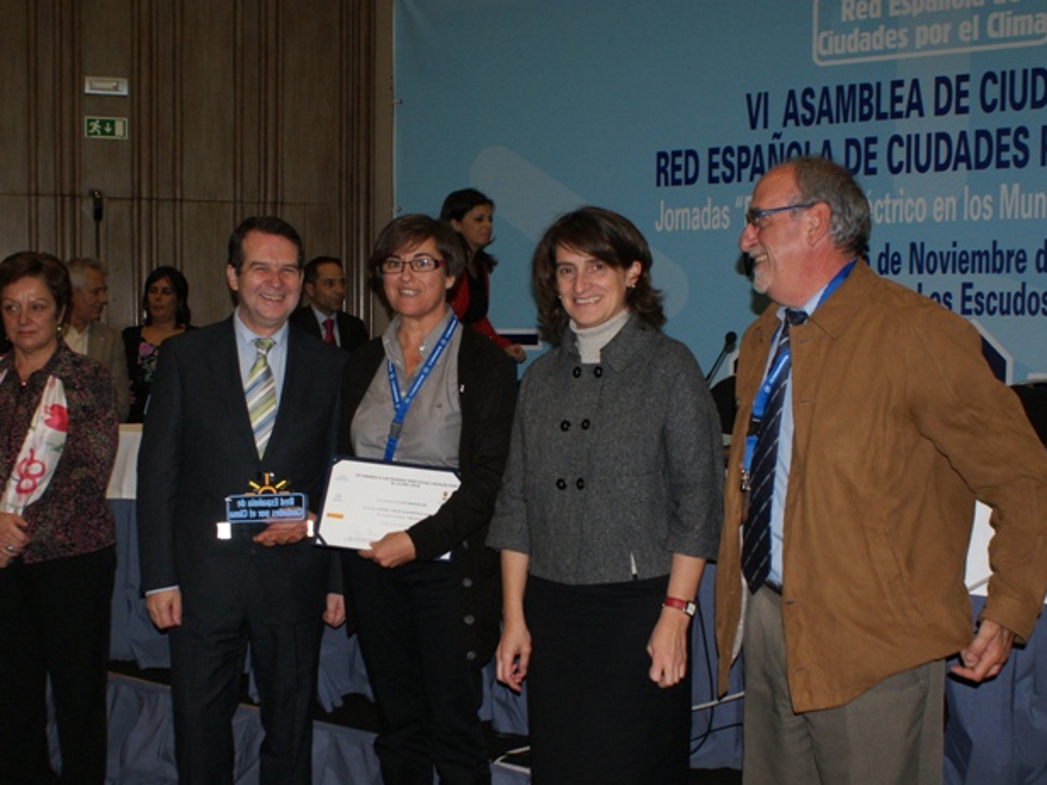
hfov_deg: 42.0
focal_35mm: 45
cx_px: 476
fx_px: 1361
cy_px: 445
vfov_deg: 32.1
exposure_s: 1/60
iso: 400
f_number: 5.6
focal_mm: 24
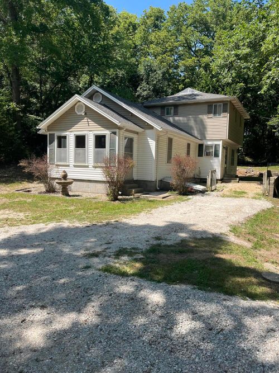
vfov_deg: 67.3
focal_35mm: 26
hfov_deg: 53.0
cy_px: 186
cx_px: 140
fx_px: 279
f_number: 1.6
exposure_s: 1/1832
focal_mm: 5.1
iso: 50
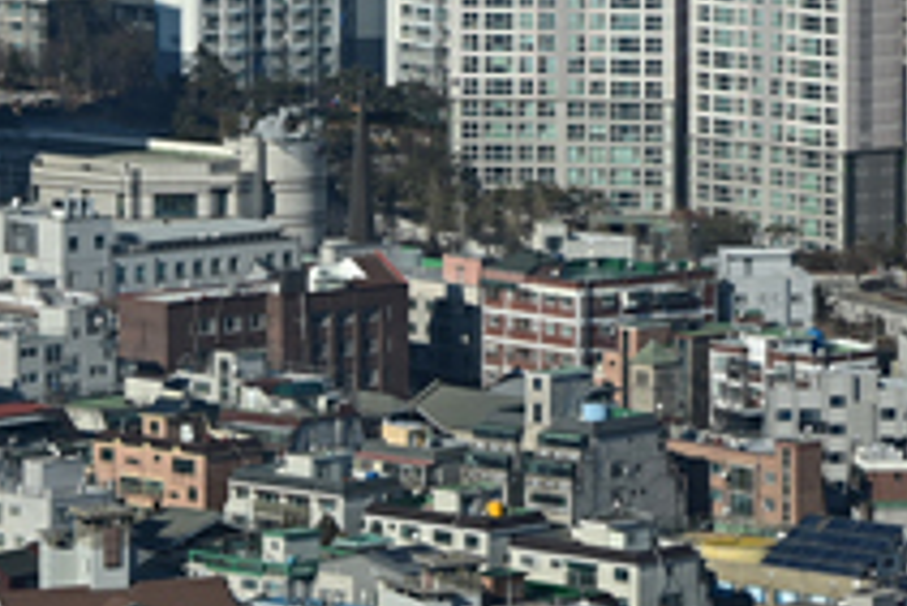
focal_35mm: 288
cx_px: 512
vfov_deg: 4.8
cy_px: -32
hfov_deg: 7.1
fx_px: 7261
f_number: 5.6
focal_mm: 95
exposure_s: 1/500
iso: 100
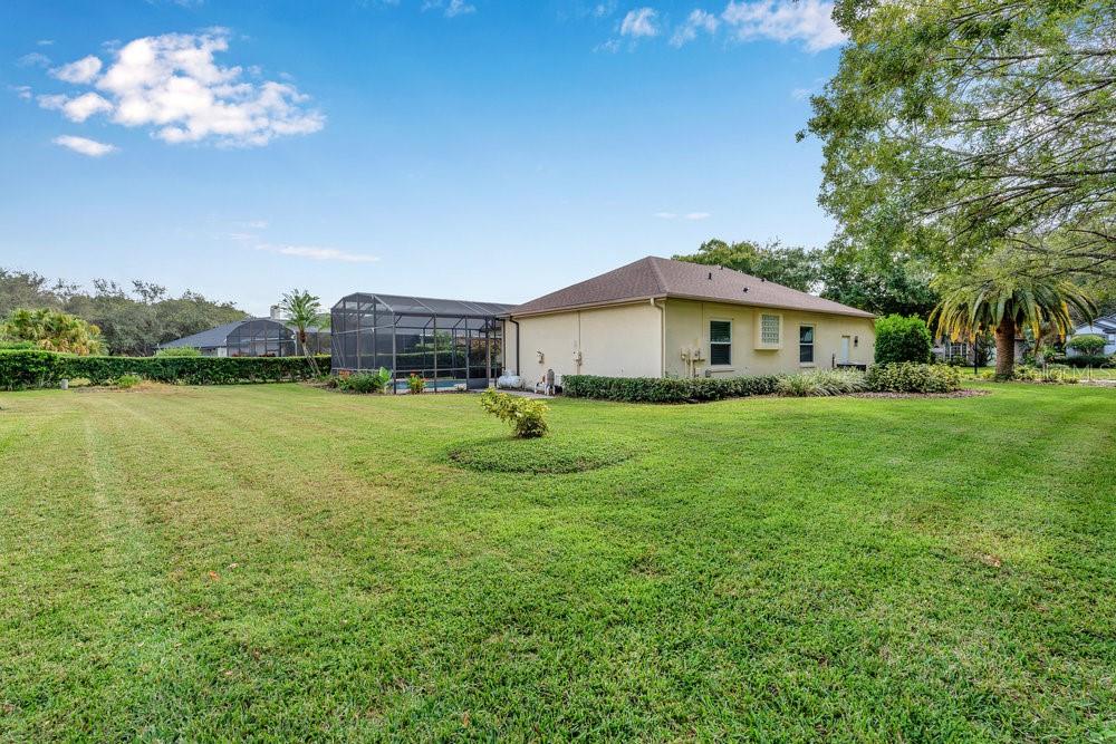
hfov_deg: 96.7
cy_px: 372
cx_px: 558
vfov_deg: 73.8
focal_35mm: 16
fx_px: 496
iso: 100
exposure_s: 1/125
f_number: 9
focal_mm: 16
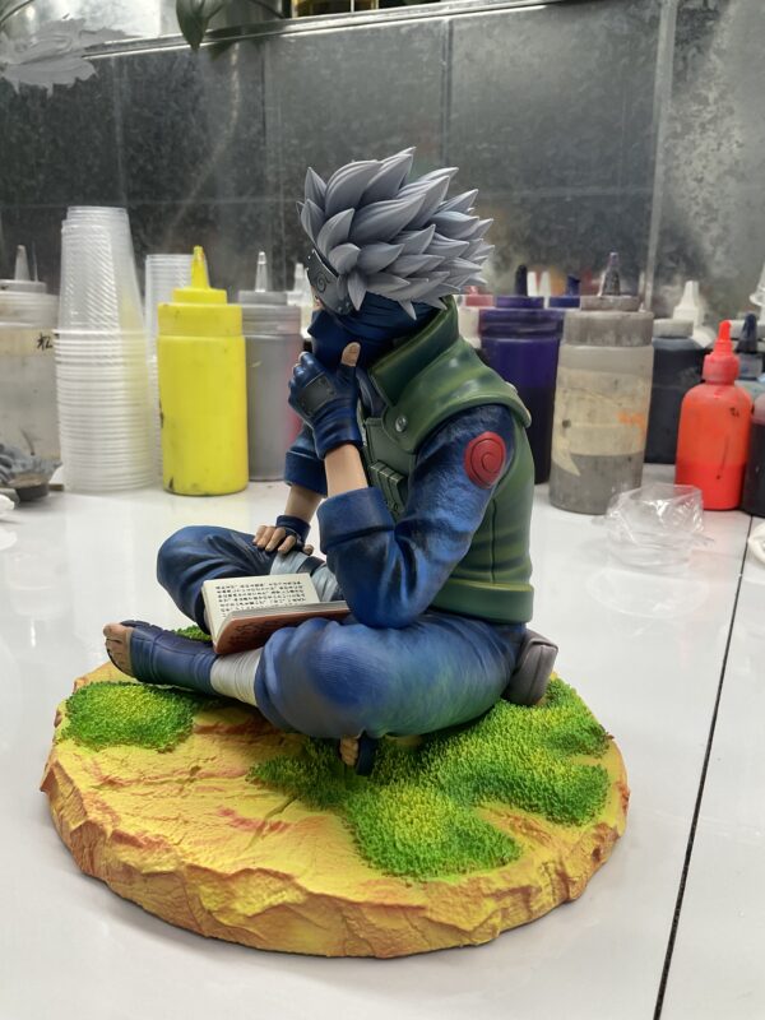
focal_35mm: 29
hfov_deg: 48.2
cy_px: 510
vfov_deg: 61.7
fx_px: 855
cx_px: 382
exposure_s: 1/100
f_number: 1.8
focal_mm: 3
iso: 50
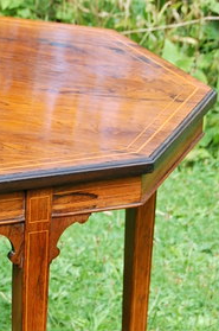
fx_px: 1969
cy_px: 228
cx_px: -51
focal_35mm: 215
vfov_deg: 9.6
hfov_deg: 6.3
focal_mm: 50
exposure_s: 1/160
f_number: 6.3
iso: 200
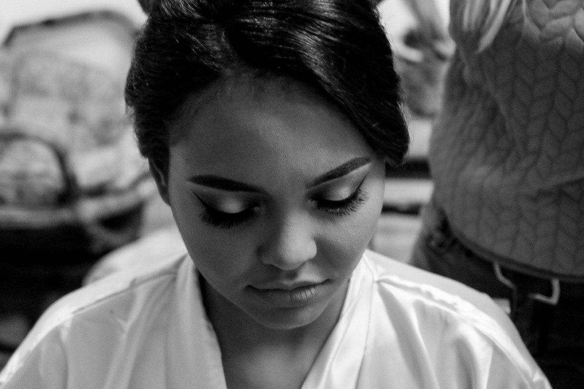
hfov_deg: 31.4
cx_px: 292
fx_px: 1038
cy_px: 194
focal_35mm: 64
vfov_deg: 21.2
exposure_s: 1/100
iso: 3200
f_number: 4
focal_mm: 42.5
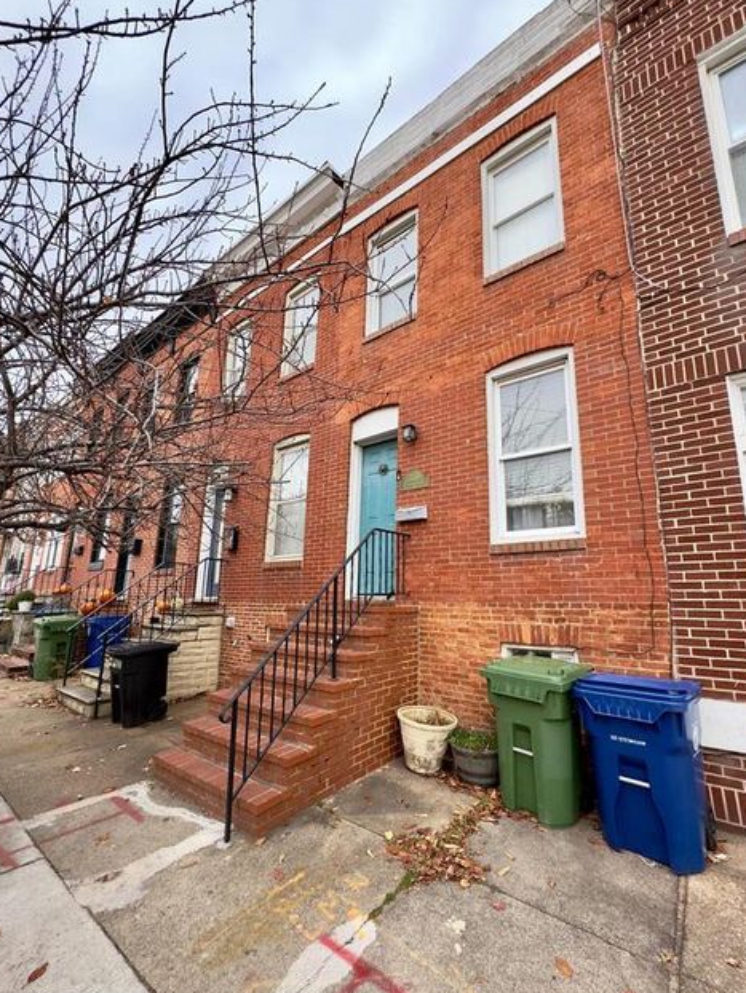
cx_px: 375
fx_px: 431
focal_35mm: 15
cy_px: 521
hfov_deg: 81.8
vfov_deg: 98.1
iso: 40
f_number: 2.2
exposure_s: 1/335
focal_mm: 2.22
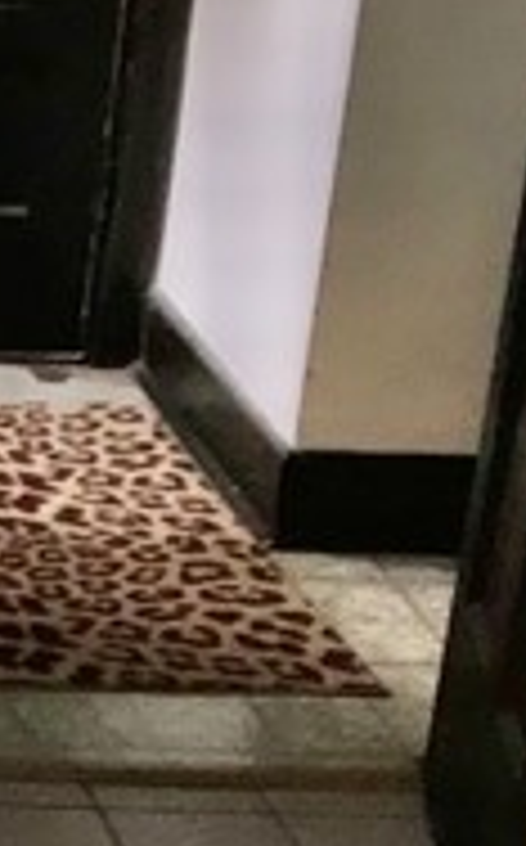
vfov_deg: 12.9
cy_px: 603
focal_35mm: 162
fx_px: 3727
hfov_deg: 6.9
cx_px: -1277
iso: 64
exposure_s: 1/30
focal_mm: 3.99
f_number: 1.8
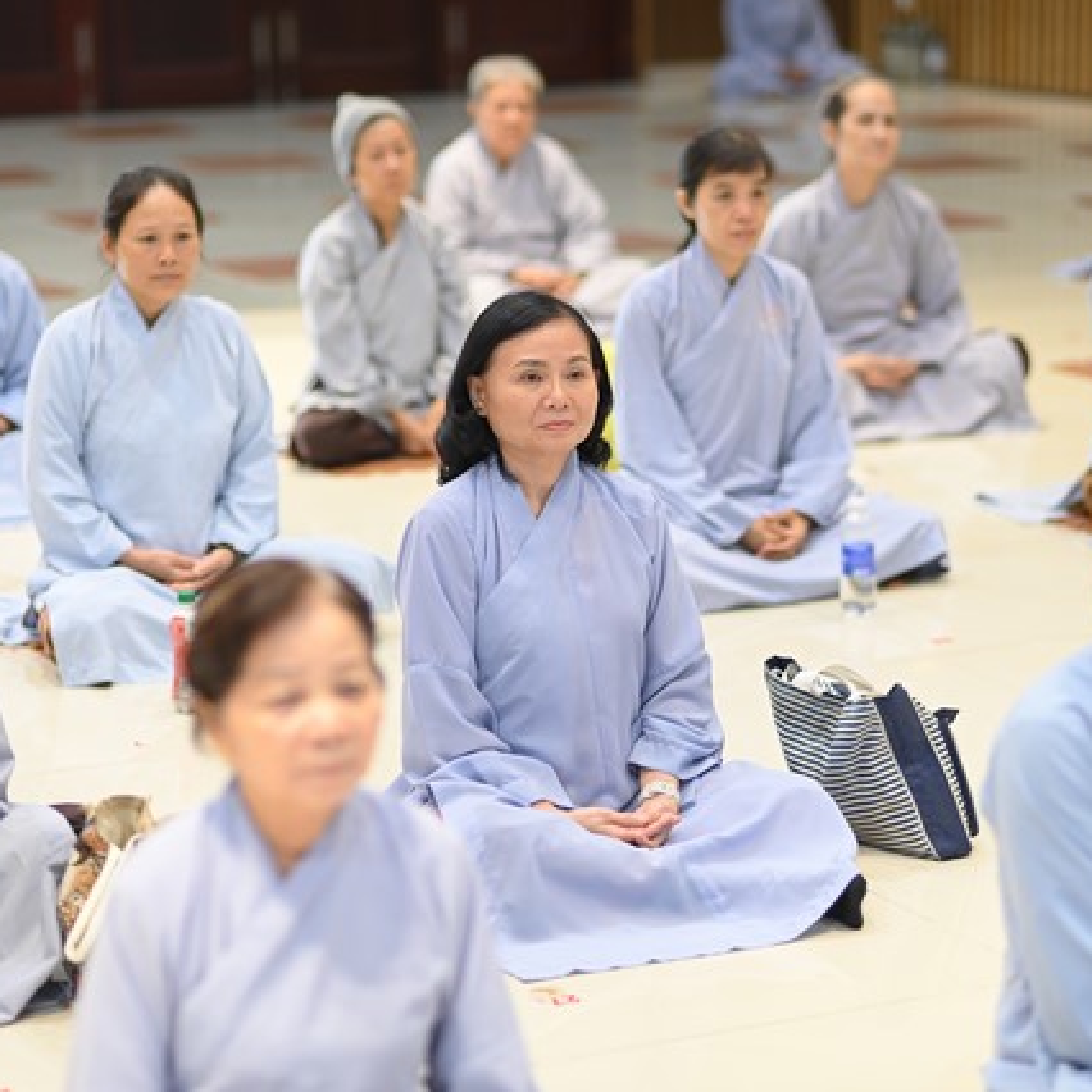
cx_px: 561
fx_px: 3926
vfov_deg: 15.8
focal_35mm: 110
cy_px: 543
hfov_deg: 15.8
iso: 800
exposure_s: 1/160
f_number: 2
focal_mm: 85
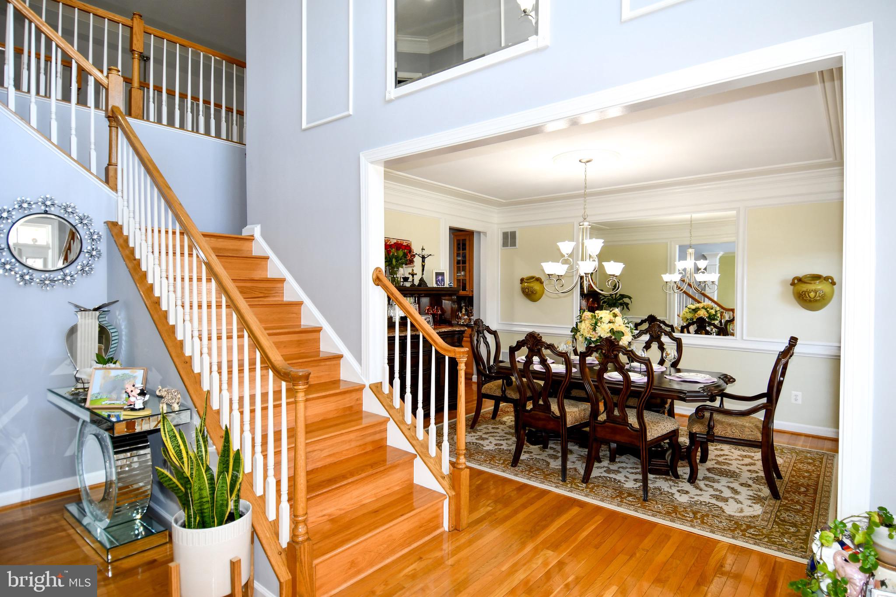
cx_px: 448
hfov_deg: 90.0
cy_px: 298
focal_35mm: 18
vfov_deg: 67.4
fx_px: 448
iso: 280
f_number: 4
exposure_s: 1/60
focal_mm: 12
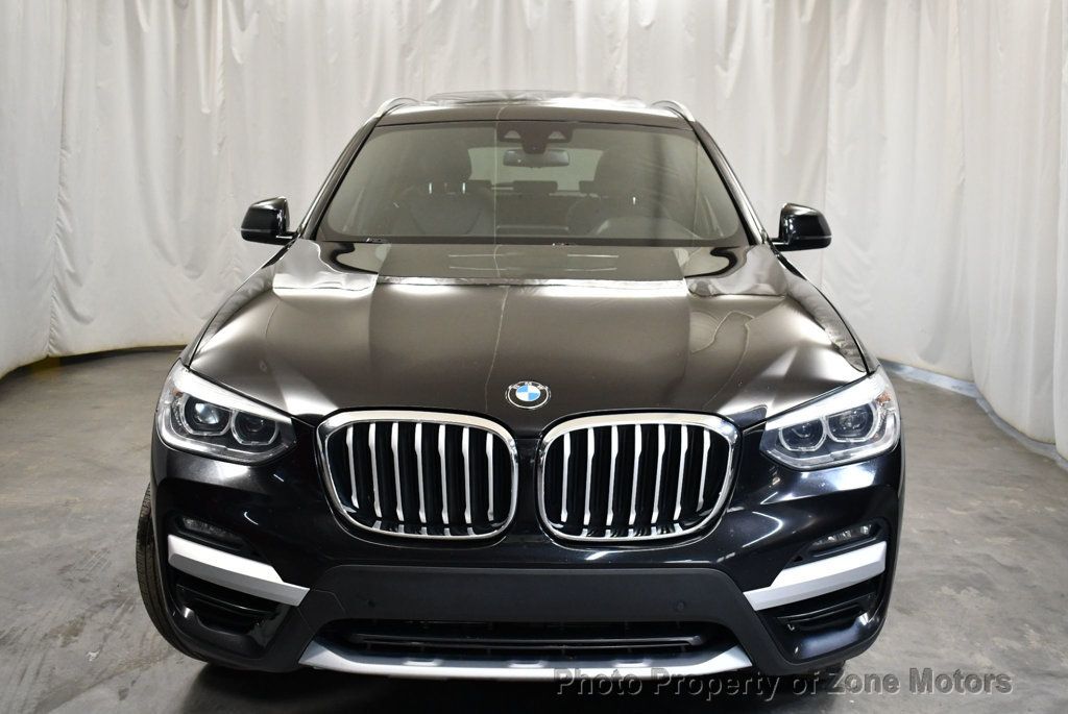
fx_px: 1069
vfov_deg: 37.0
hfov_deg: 53.1
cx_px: 534
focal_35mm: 36
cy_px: 357
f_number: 3.5
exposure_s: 1/125
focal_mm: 18
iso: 1250
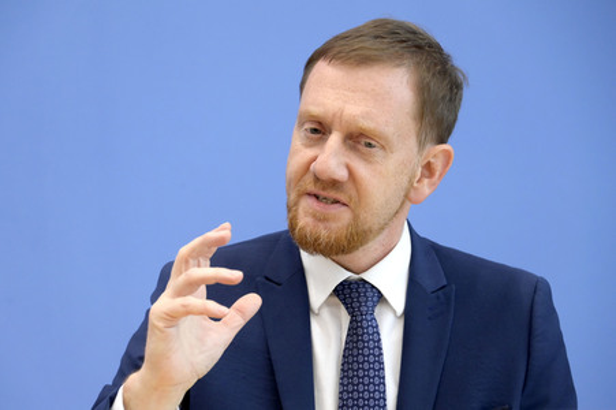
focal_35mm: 135
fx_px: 2308
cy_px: 205
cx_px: 308
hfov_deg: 15.2
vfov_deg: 10.1
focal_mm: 135
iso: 5000
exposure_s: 1/500
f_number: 5.6
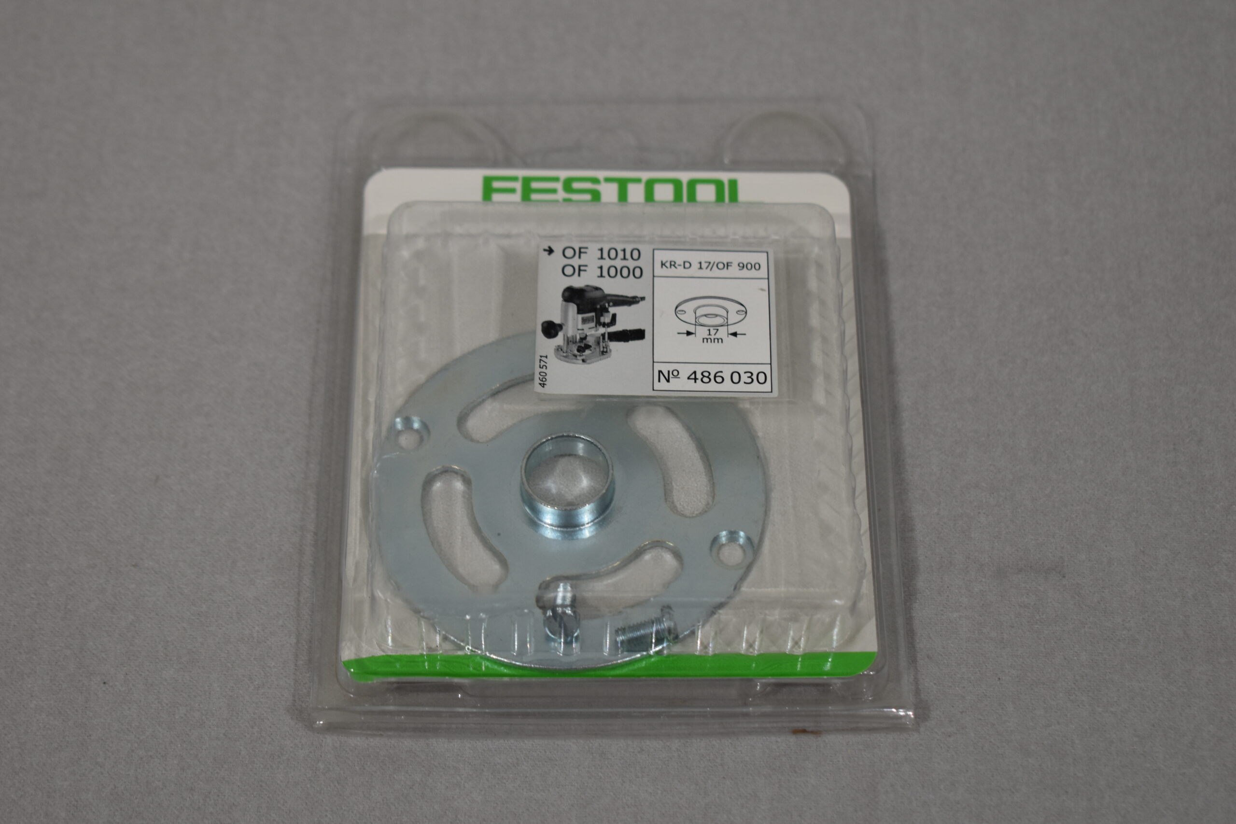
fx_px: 2832
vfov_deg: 16.6
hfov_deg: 24.6
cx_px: 618
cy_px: 412
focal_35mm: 82
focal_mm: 55
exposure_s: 1/125
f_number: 5.6
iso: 320
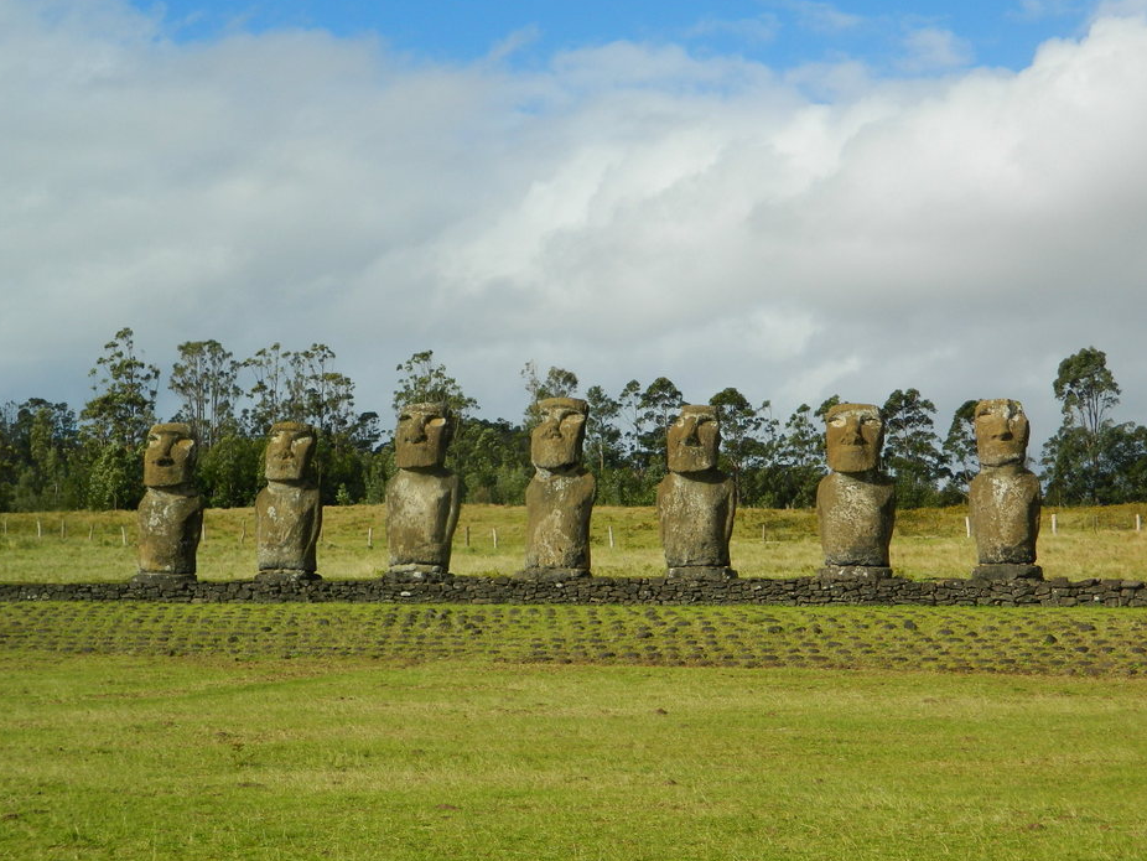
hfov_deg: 30.7
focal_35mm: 63
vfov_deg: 23.3
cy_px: 417
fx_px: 2088
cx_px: 603
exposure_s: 1/800
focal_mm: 10.2
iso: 80
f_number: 3.8
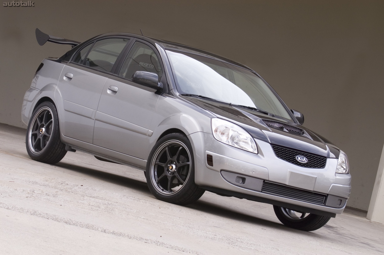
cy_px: 128
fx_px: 1599
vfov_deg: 9.1
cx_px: 192
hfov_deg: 13.7
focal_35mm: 150
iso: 200
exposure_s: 1/60
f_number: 14
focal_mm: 100
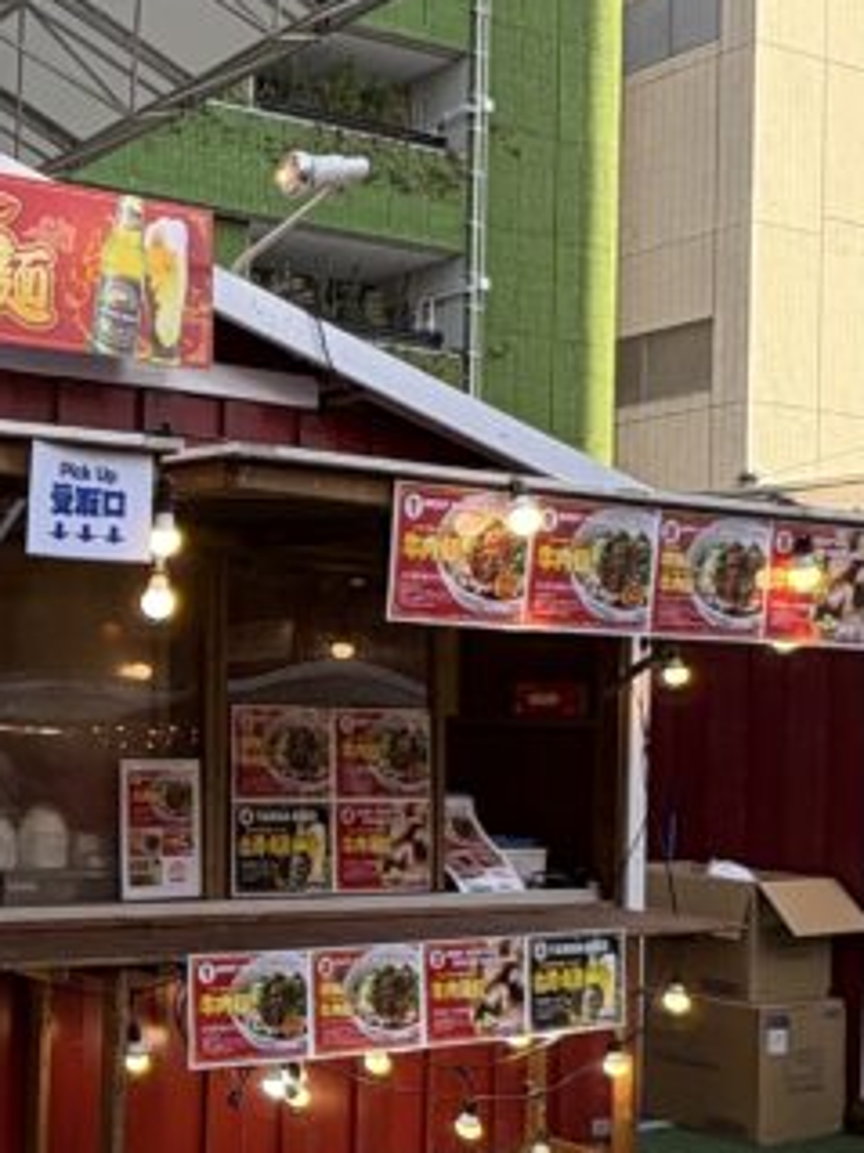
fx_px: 1499
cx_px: -380
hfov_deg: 25.5
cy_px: 719
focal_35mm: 45
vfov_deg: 41.8
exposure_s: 1/260
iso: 50
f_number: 2.2
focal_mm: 2.22
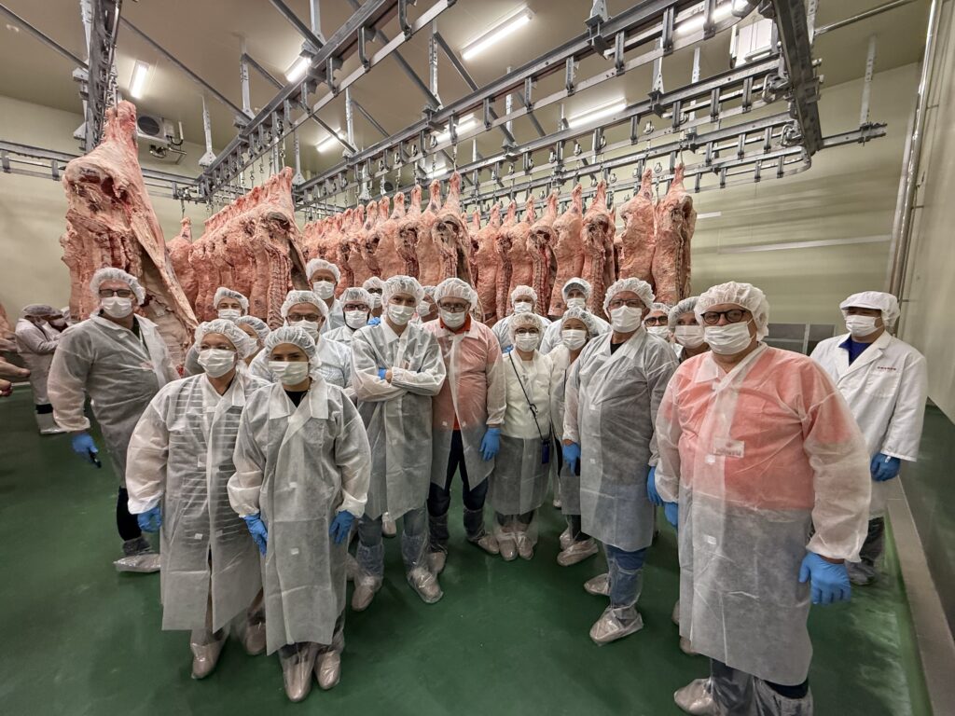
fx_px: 386
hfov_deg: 102.1
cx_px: 478
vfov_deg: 85.7
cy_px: 358
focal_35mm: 14
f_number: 2.2
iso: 200
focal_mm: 2.22
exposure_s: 1/60
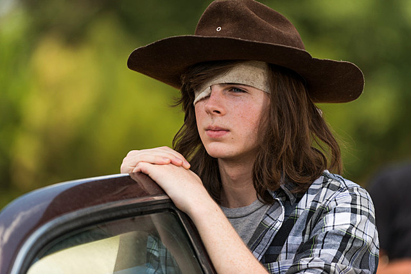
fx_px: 2284
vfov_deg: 6.9
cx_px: 206
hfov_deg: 10.3
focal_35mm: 200
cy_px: 137
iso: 200
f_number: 3.2
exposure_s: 1/800
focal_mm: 200
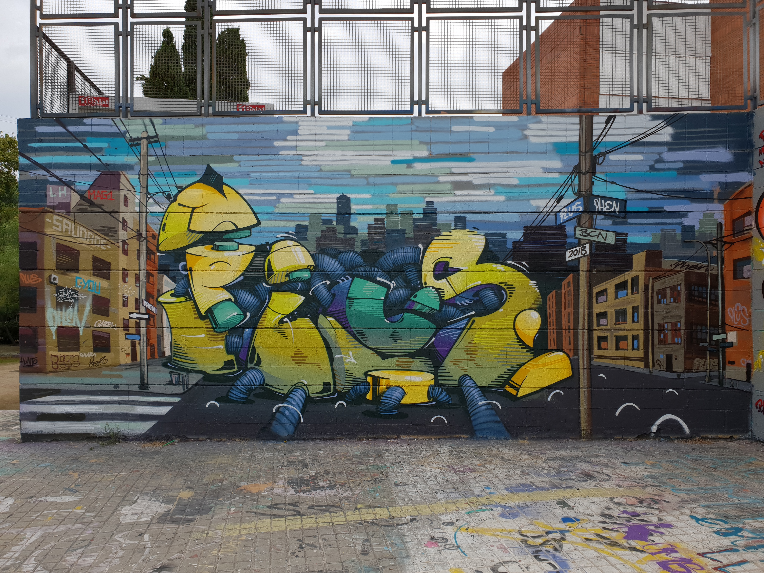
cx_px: 382
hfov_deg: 67.3
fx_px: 574
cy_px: 286
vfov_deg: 53.1
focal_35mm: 26
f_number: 2.4
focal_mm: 4.3
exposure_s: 1/759
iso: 50
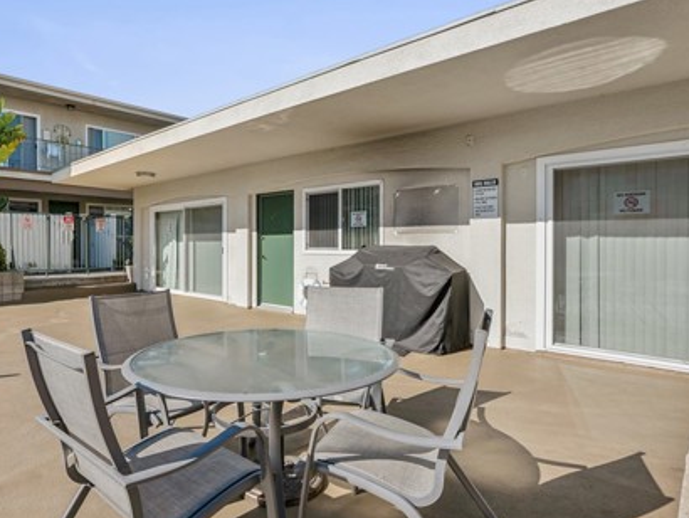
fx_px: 418
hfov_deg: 78.5
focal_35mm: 21
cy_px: 249
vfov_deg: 63.5
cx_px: 296
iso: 100
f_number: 9
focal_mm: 14
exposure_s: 1/250
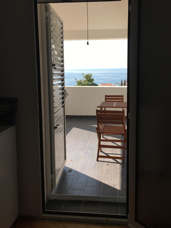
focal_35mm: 35
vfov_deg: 52.4
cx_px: 97
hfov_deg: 40.6
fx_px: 231
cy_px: 97
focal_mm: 4.15
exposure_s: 1/894
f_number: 2.2
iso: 25
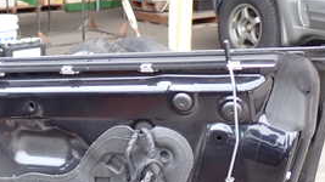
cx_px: 65
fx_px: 758
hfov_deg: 23.8
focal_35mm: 88
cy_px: 180
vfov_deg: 13.6
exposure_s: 1/80
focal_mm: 6.37
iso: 100
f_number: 2.5
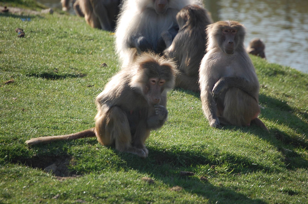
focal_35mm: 300
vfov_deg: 4.6
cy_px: 102
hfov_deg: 6.9
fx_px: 2562
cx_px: 154
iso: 400
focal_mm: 200
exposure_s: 1/800
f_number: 5.6
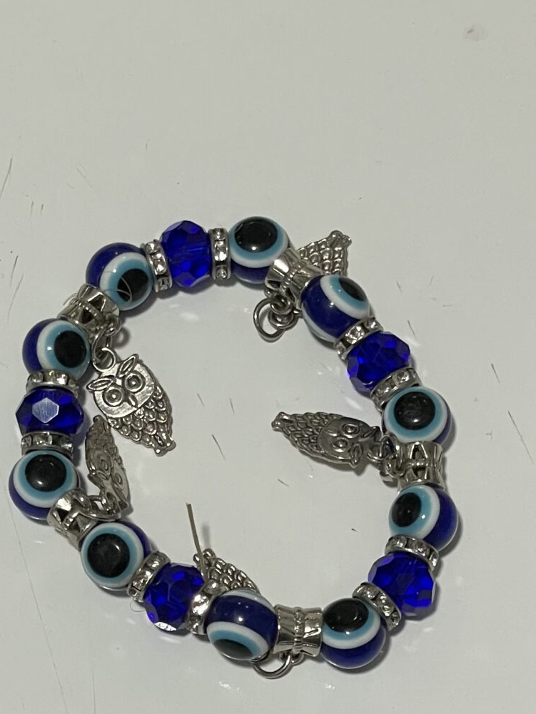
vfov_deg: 14.8
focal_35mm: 133
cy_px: 547
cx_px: 254
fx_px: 2745
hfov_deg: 11.2
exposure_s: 1/100
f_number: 2
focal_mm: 6
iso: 200
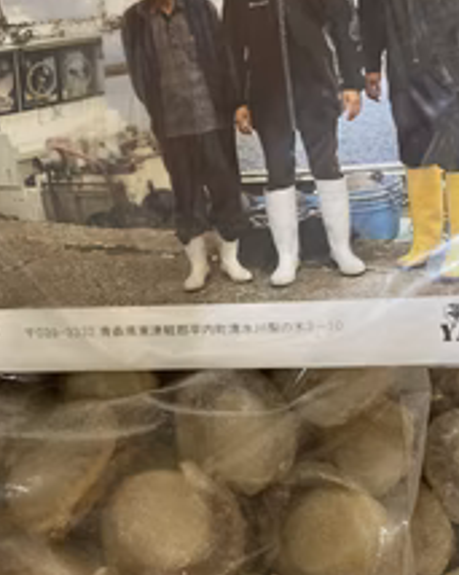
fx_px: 867
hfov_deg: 29.6
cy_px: 325
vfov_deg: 36.6
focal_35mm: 51
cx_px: 188
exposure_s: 1/25
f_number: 1.8
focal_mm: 3.99
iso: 400
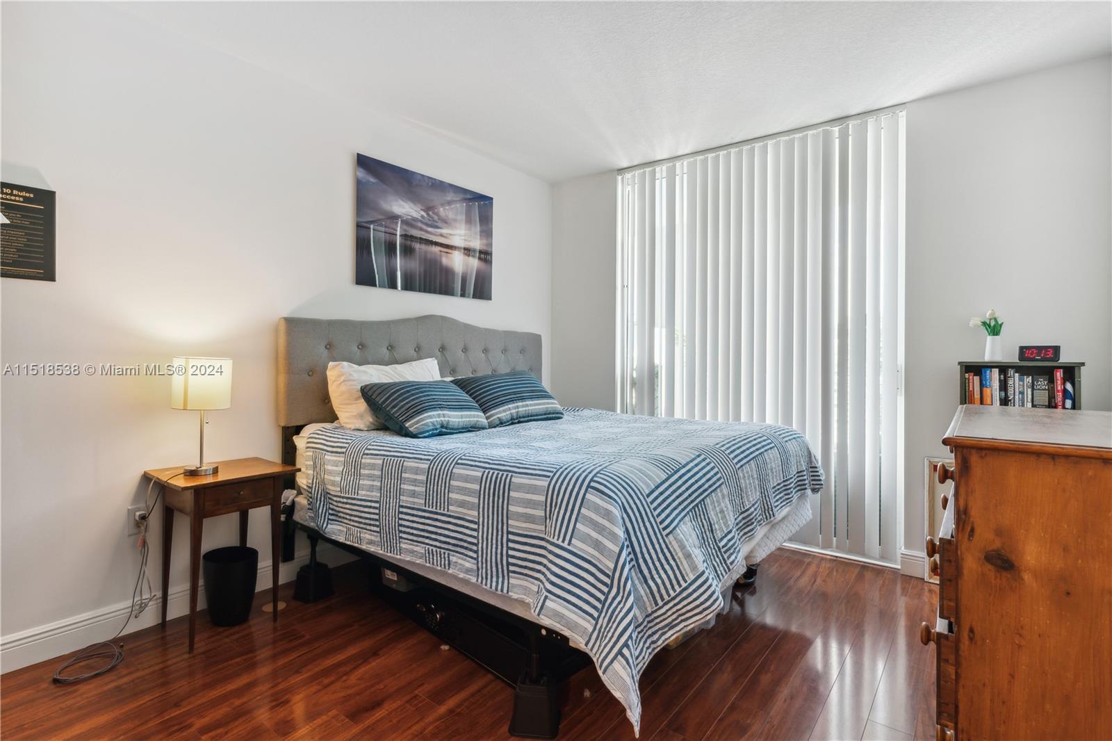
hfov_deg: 93.3
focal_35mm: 17
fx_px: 525
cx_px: 556
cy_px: 370
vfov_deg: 70.4
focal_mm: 17
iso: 160
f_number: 9
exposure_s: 1/6
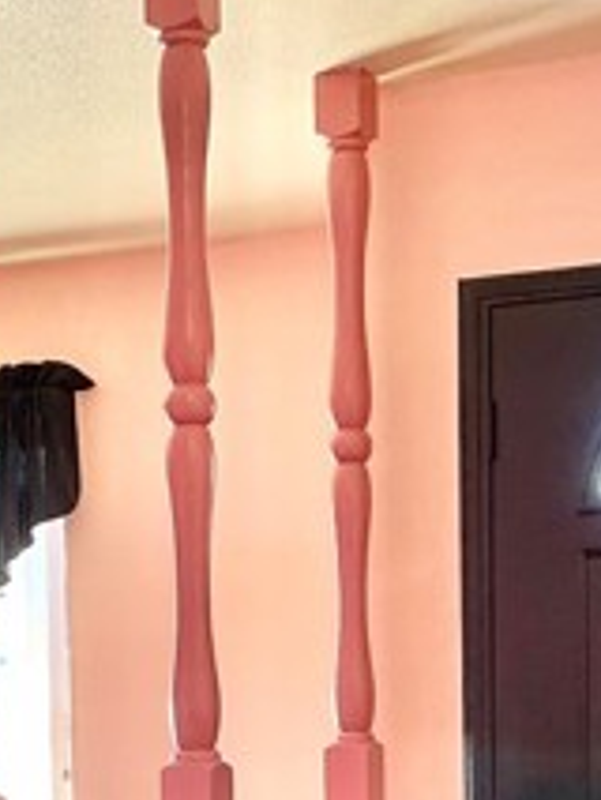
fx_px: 2012
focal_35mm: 87
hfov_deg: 16.9
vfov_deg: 21.6
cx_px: 131
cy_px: 830
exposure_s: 1/60
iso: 64
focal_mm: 3
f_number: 1.8
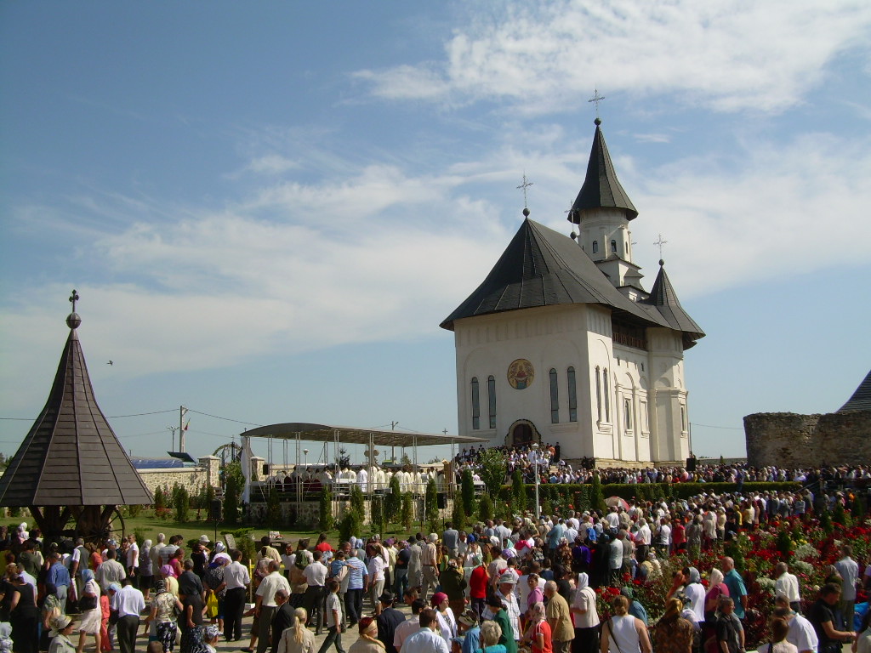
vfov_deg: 37.7
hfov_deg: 49.0
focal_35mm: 38
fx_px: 956
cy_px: 326
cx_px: 436
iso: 50
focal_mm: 6.3
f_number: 4.6
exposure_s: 1/594
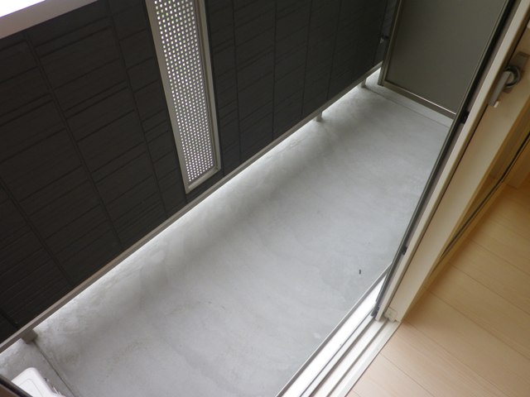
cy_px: 198
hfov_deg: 63.4
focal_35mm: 28
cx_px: 265
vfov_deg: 49.7
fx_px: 429
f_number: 3.2
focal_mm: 5
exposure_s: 1/80
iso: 80
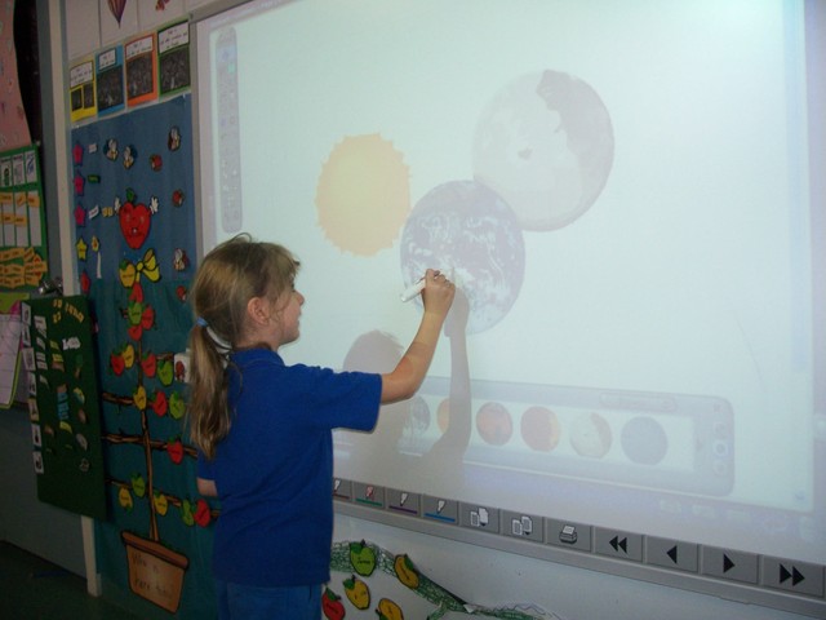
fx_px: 811
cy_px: 310
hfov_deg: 54.0
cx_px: 413
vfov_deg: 41.8
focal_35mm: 34
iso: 160
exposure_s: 1/60
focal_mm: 5.6
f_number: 2.7
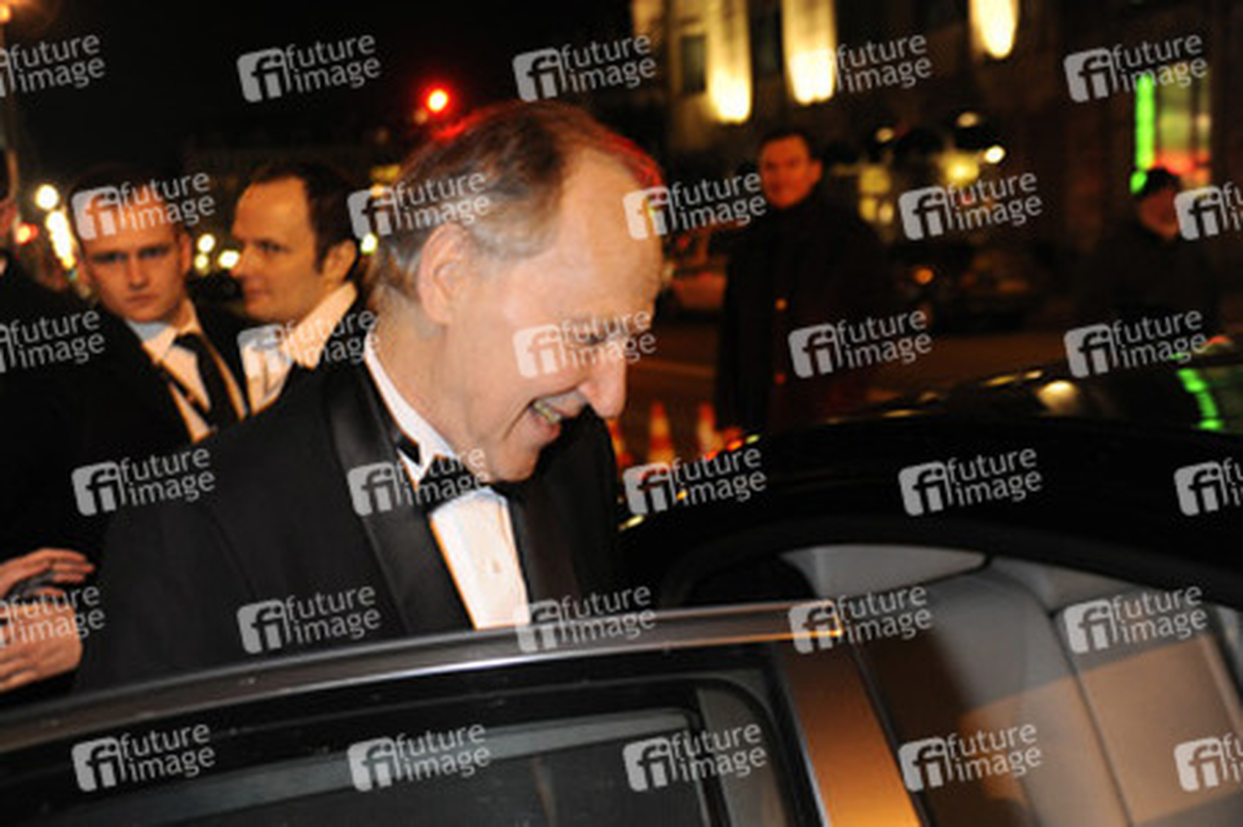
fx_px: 1242
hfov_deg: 53.2
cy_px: 414
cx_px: 622
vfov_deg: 36.8
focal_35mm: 36
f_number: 3.2
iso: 2500
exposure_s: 1/40
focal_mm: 36
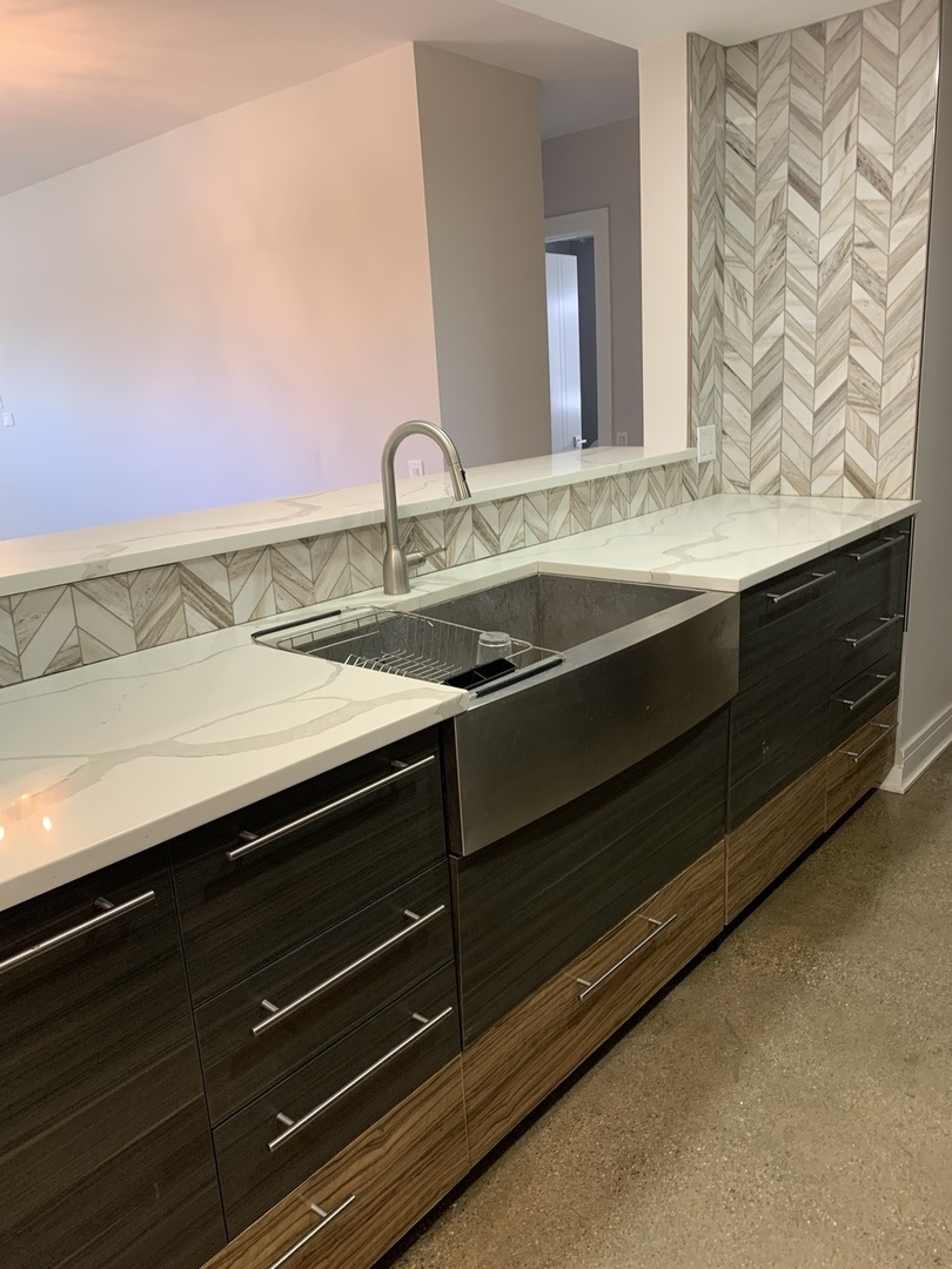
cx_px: 476
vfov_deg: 67.3
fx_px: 953
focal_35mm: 26
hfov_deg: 53.1
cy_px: 634
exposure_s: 1/60
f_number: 1.8
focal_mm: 4.25
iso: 100
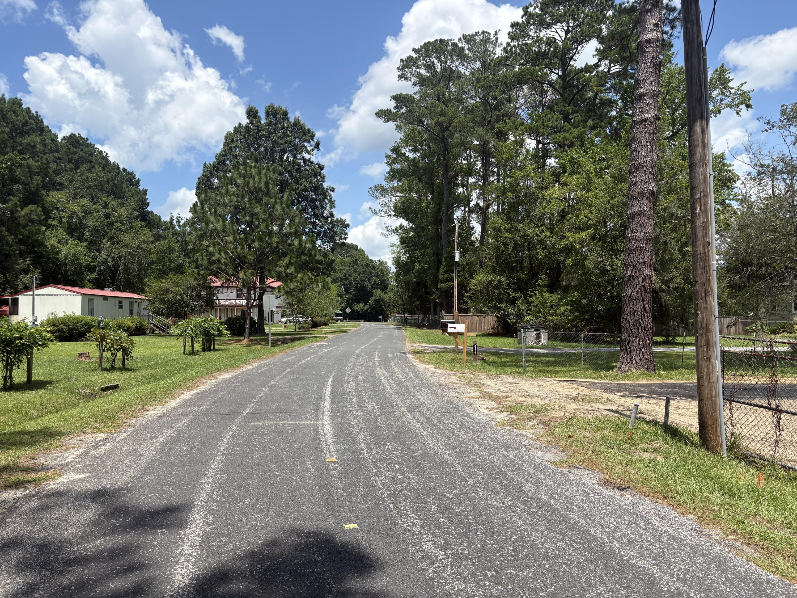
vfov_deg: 53.1
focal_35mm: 26
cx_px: 398
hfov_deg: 67.3
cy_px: 299
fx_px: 599
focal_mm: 5.96
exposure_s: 1/2865
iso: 50
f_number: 1.6
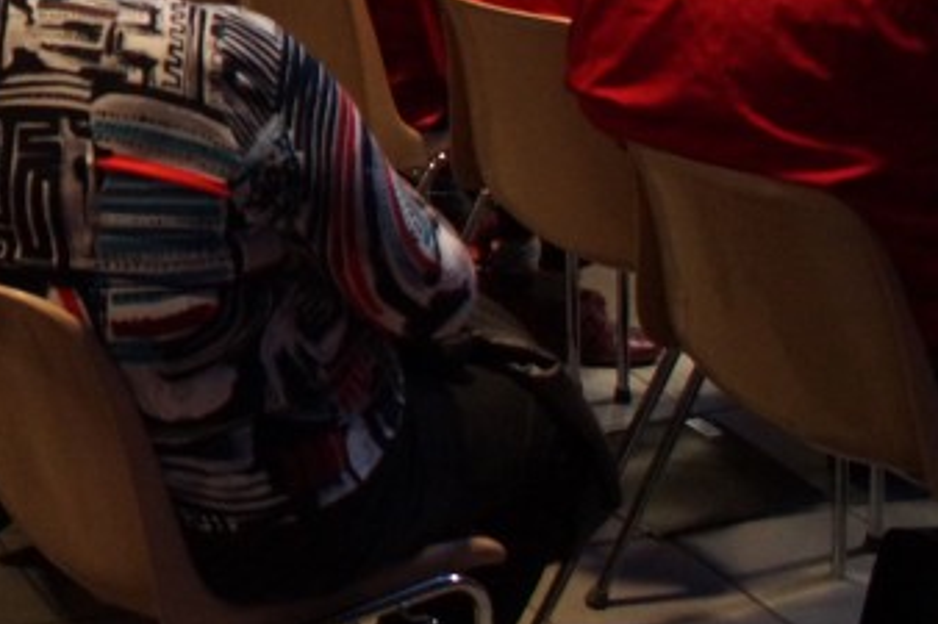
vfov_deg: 14.5
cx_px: -372
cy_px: -150
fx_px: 2370
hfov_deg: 20.0
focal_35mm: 91
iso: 1600
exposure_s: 1/40
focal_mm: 20
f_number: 4
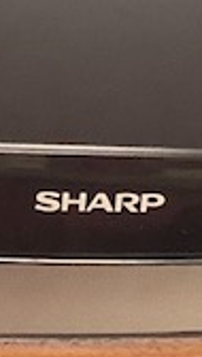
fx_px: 2295
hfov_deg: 5.0
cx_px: 32
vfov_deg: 8.9
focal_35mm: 242
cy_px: 337
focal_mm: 3.99
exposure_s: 1/4
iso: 125
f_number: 1.8
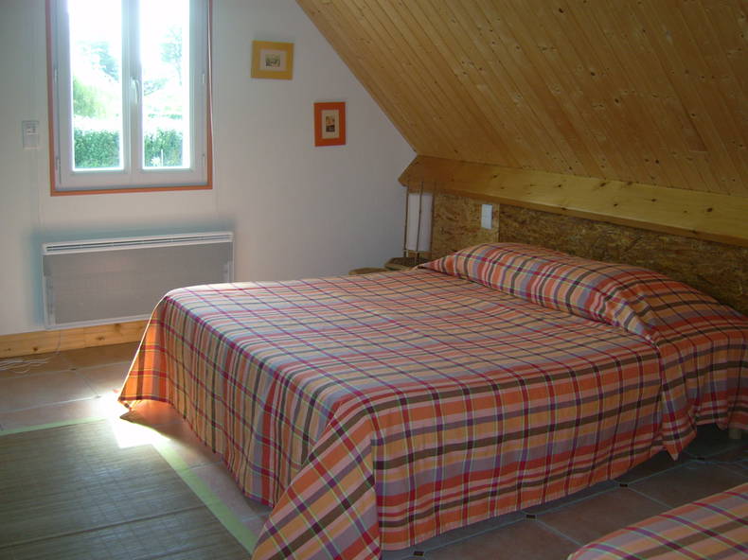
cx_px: 374
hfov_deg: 46.8
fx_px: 864
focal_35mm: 40
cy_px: 280
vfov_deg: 35.9
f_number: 2.8
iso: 50
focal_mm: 8.25
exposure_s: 1/42
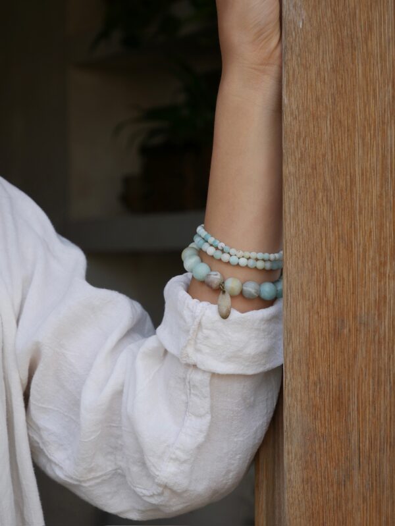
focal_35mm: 94
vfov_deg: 20.9
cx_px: 198
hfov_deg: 15.7
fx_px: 1429
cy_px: 263
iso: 200
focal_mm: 47
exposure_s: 1/160
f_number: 5.6
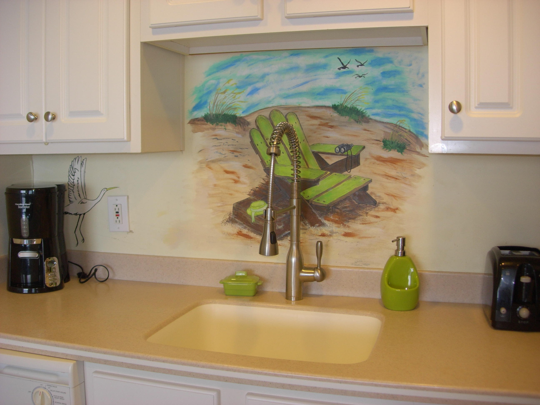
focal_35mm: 38
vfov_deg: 37.7
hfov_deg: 49.0
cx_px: 270
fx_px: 593
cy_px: 202
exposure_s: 1/42.7
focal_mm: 7.8
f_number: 2.8
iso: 79
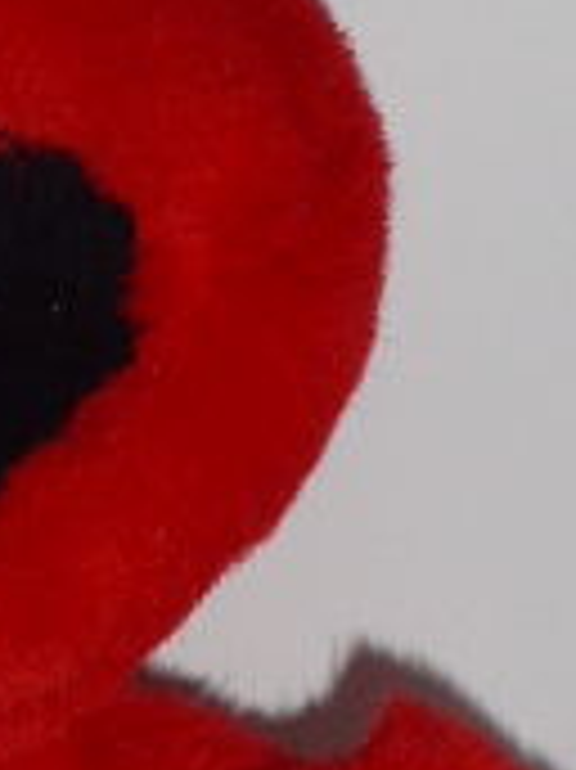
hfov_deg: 9.7
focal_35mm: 150
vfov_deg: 13.1
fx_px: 3332
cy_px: 635
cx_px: -207
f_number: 3.9
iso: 100
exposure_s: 1/60
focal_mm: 6.9
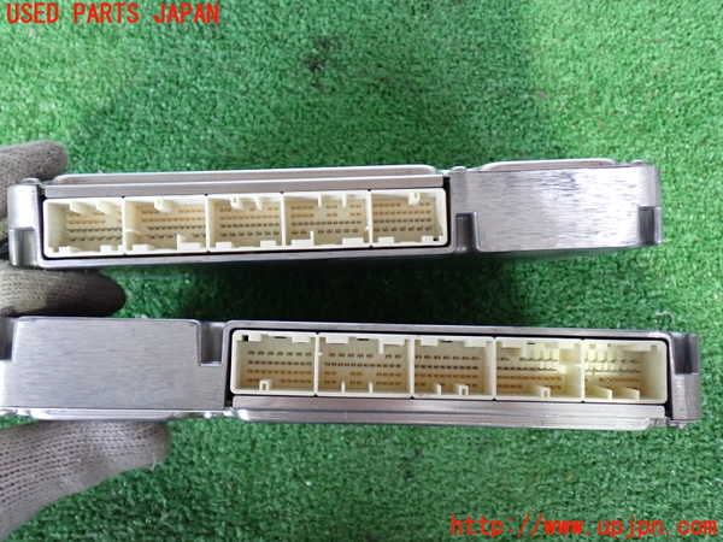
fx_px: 752
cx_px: 362
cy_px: 271
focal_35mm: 36
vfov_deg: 39.7
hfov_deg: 51.4
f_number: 2.5
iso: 800
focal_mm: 6.37
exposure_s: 1/30
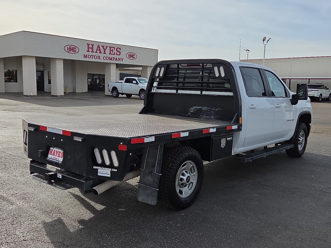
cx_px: 166
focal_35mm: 34
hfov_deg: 54.0
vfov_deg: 41.8
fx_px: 325
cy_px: 124
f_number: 1.8
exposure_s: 1/2500
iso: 25
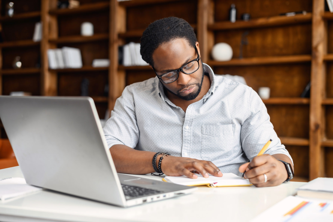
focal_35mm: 50
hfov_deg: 39.6
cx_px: 166
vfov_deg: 27.0
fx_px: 462
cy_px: 111
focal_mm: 50
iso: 125
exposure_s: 1/250
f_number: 2.8
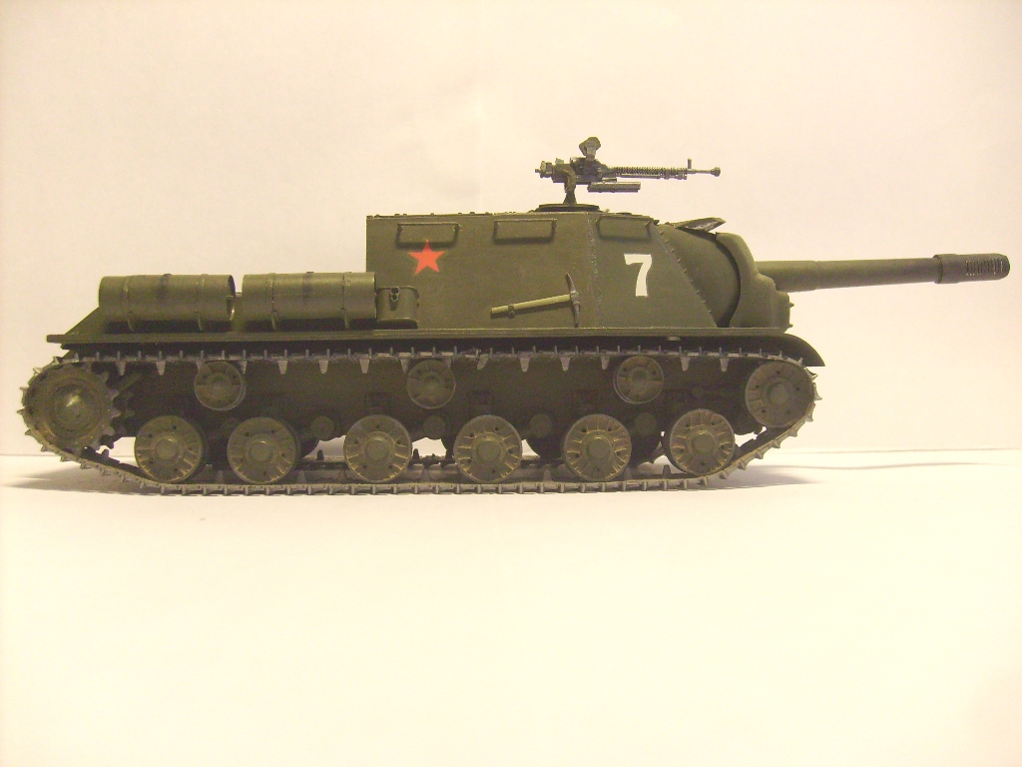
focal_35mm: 35
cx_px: 511
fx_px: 1033
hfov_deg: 52.6
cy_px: 384
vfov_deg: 40.7
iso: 120
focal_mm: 5.8
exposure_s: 1/45
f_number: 2.8
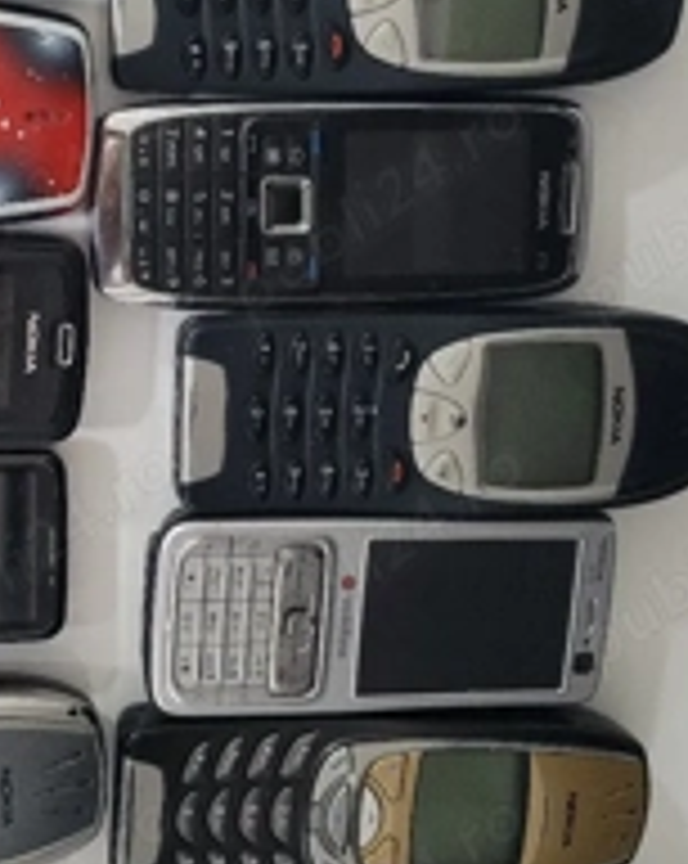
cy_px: 261
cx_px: 117
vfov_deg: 34.9
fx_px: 1352
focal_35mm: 53
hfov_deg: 27.8
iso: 640
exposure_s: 1/50
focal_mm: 5.4
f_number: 1.8
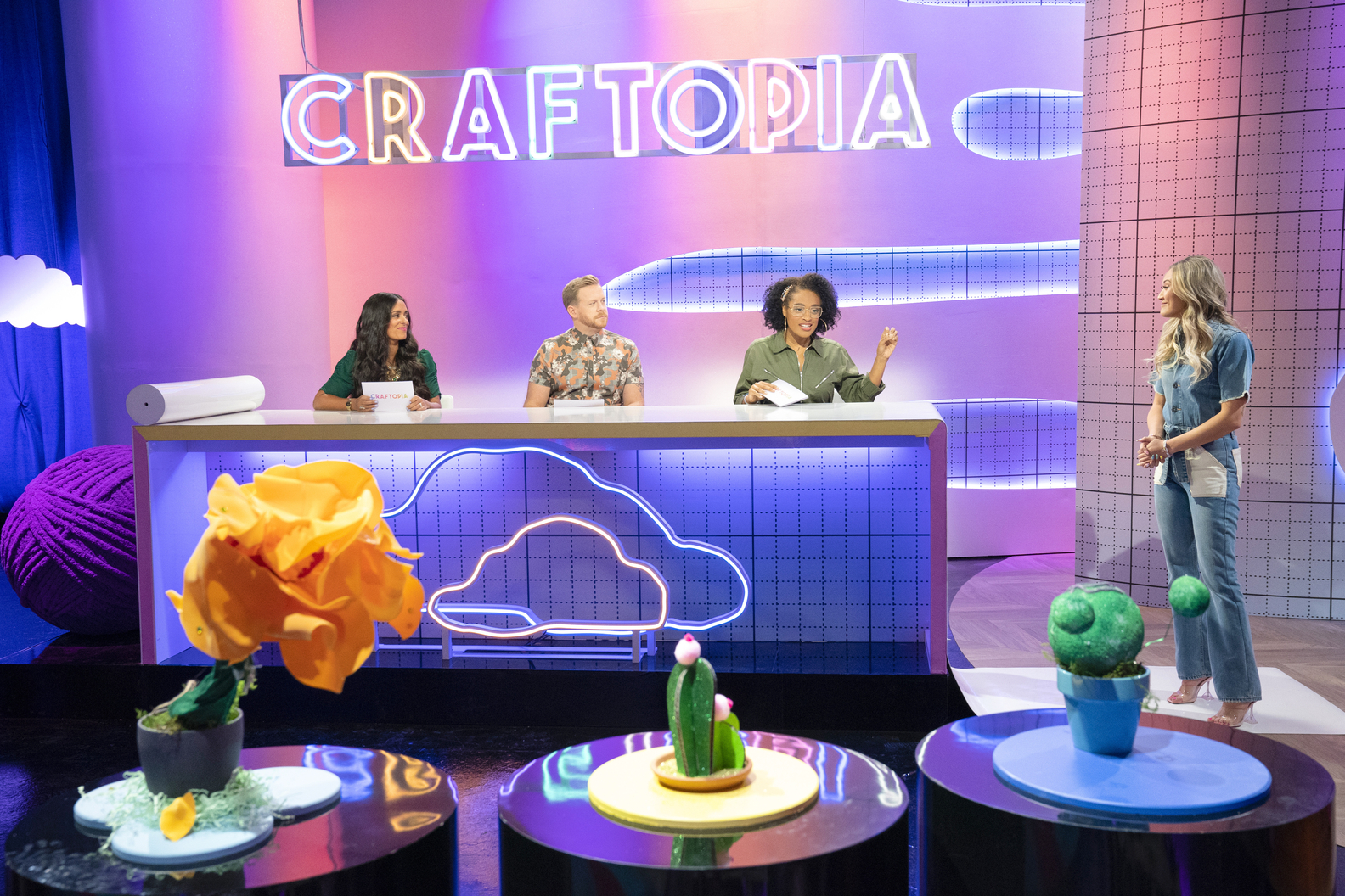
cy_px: 448
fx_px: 1420
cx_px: 672
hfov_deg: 50.7
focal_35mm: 38
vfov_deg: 35.1
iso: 5000
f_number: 5.6
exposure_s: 1/125
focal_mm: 38
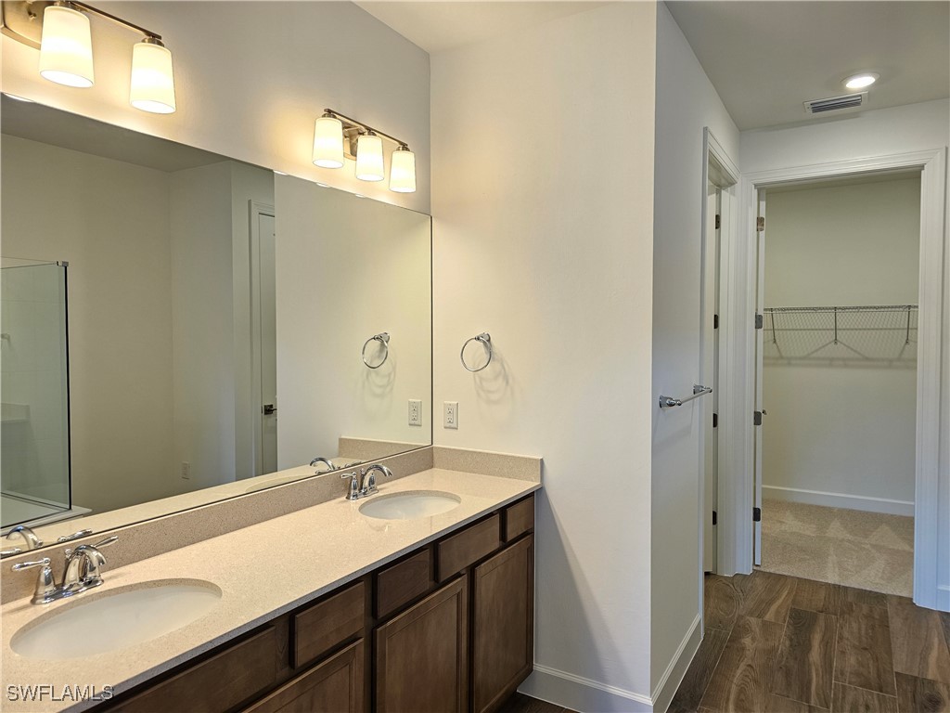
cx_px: 475
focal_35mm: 23
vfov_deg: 58.9
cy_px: 356
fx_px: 631
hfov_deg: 73.9
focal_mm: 6.3
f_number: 1.7
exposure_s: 1/120
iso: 100
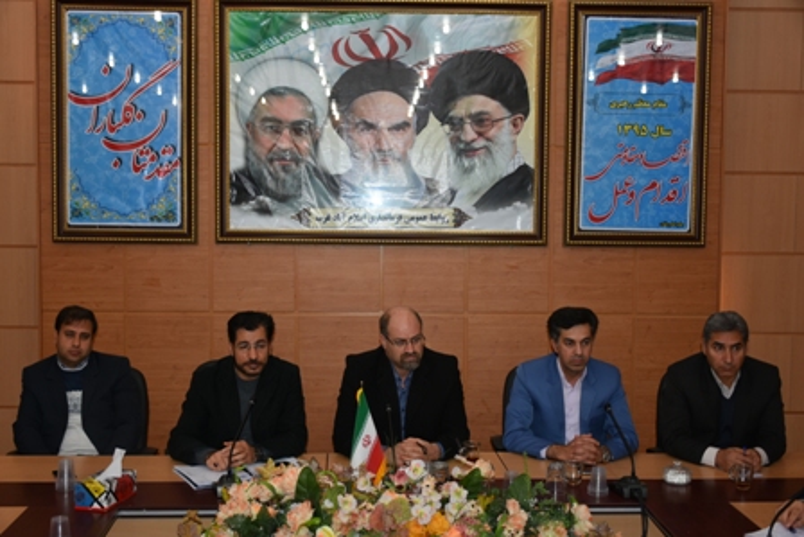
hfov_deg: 47.9
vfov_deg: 33.0
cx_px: 402
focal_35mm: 40
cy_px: 268
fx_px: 905
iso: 400
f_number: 4
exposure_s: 1/60
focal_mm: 27
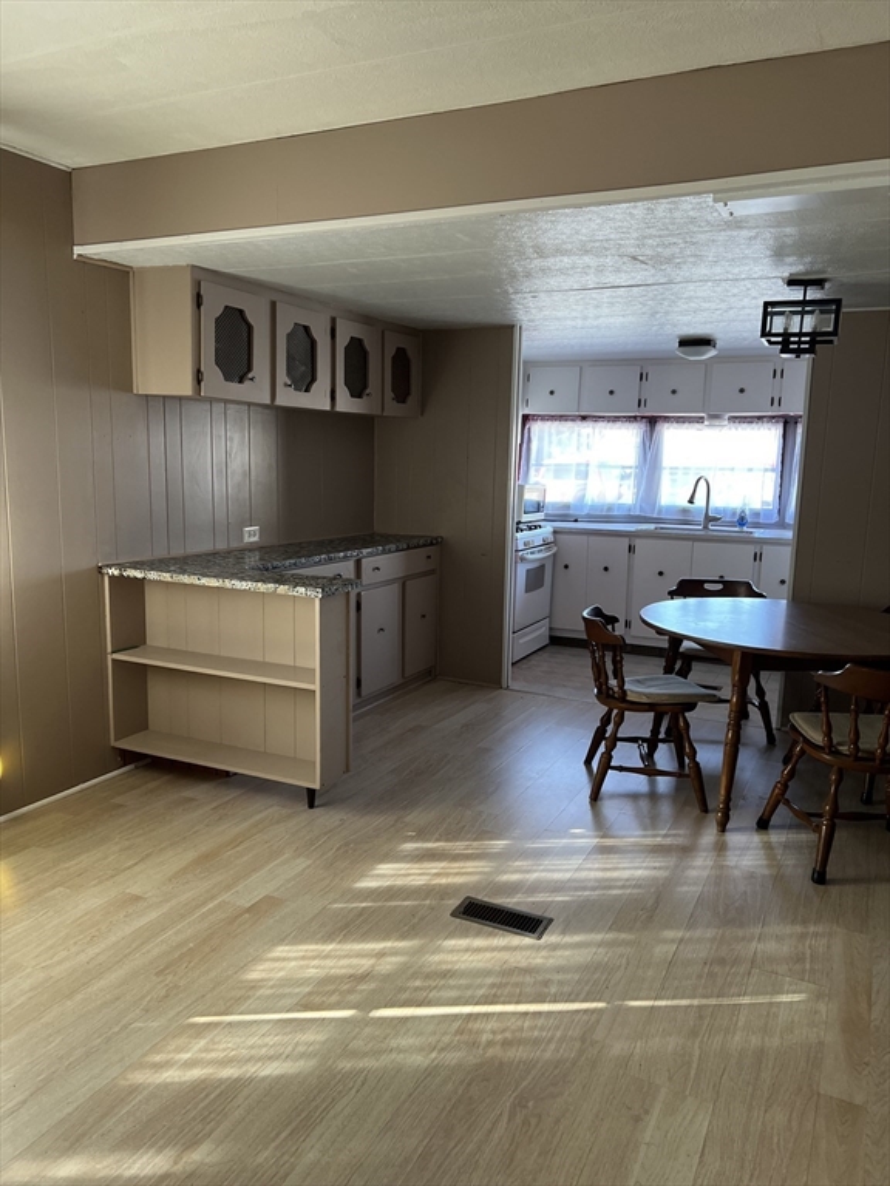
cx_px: 445
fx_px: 891
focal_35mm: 26
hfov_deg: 53.1
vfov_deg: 67.3
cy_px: 593
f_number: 1.5
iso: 125
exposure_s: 1/112
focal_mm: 5.7
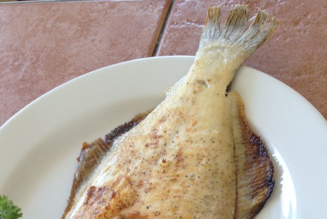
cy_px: 250
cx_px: 143
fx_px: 572
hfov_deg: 31.8
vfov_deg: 20.4
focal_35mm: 63
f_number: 2.4
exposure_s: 1/30
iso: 50
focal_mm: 4.28
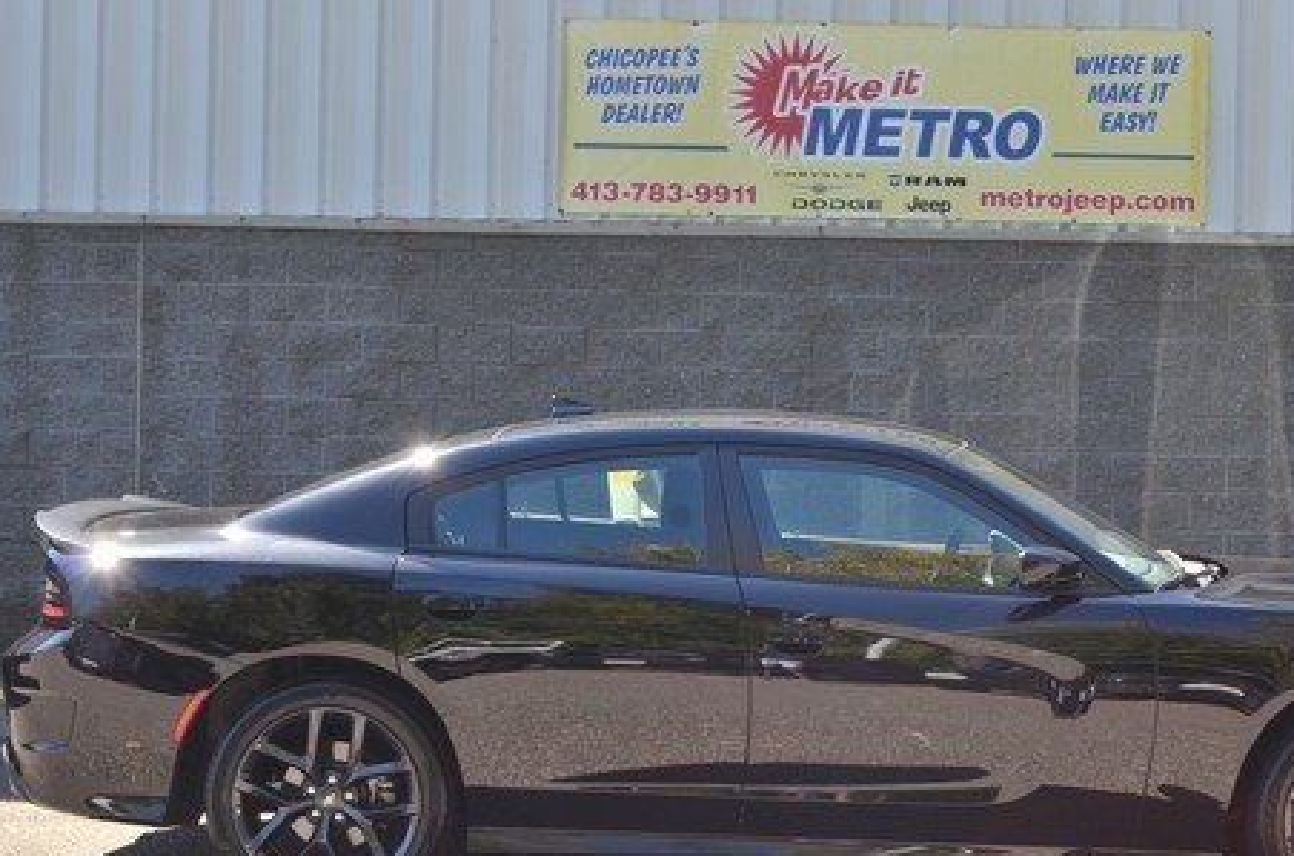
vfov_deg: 19.9
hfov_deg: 29.6
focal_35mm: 68
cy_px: 421
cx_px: 802
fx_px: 2438
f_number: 8
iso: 200
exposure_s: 1/250
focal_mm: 32
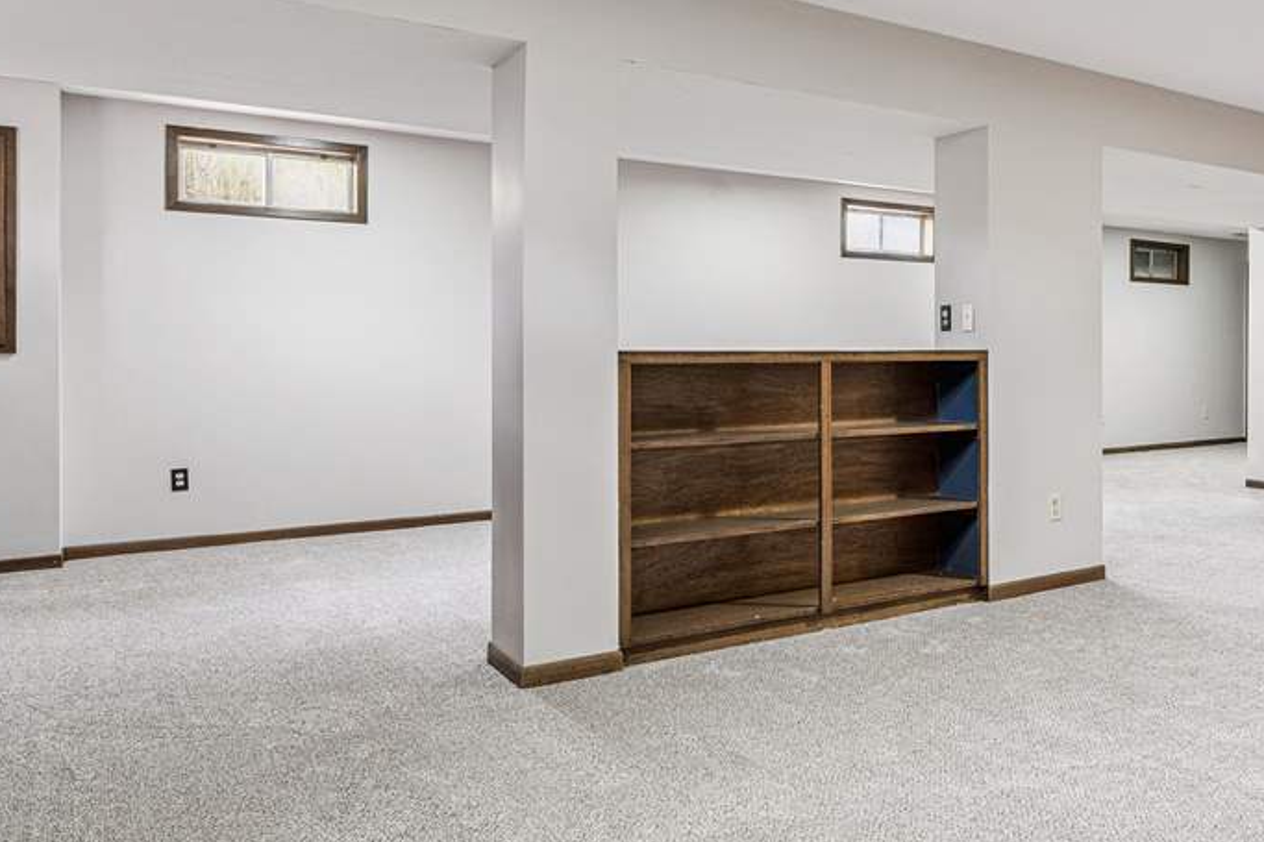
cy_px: 373
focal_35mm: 30
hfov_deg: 57.2
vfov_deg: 43.5
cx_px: 1016
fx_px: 1053
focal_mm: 16
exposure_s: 1/2
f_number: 9
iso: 400
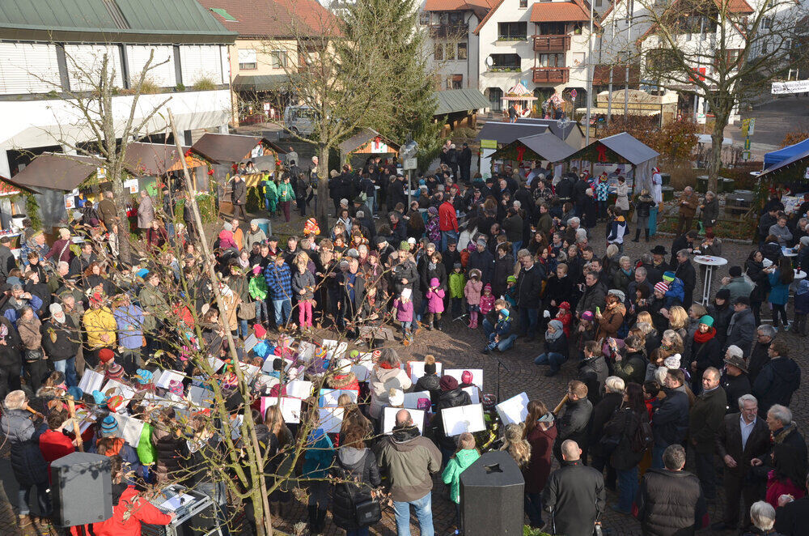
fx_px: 740
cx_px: 404
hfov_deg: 57.3
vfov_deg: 39.8
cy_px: 268
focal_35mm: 33
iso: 100
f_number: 8
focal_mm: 22
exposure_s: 1/200
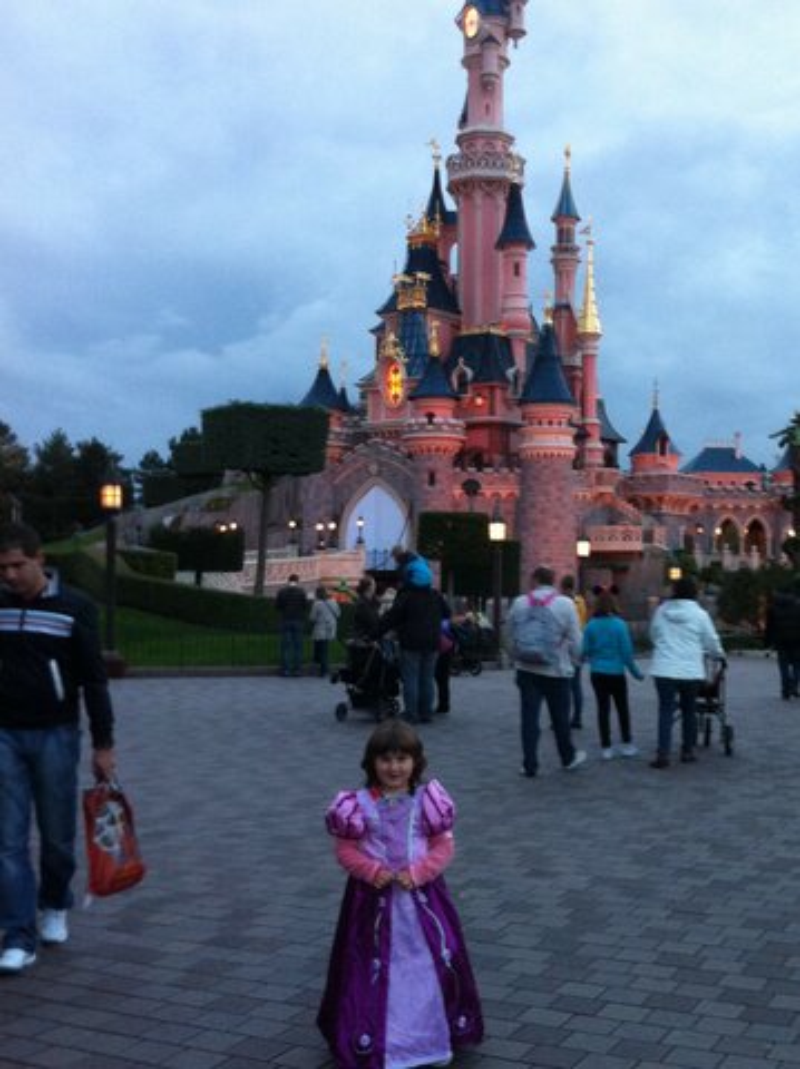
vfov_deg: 52.7
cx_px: 400
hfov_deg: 40.6
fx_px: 1080
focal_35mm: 35
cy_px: 534
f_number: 2.8
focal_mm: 3.85
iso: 125
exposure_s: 1/15
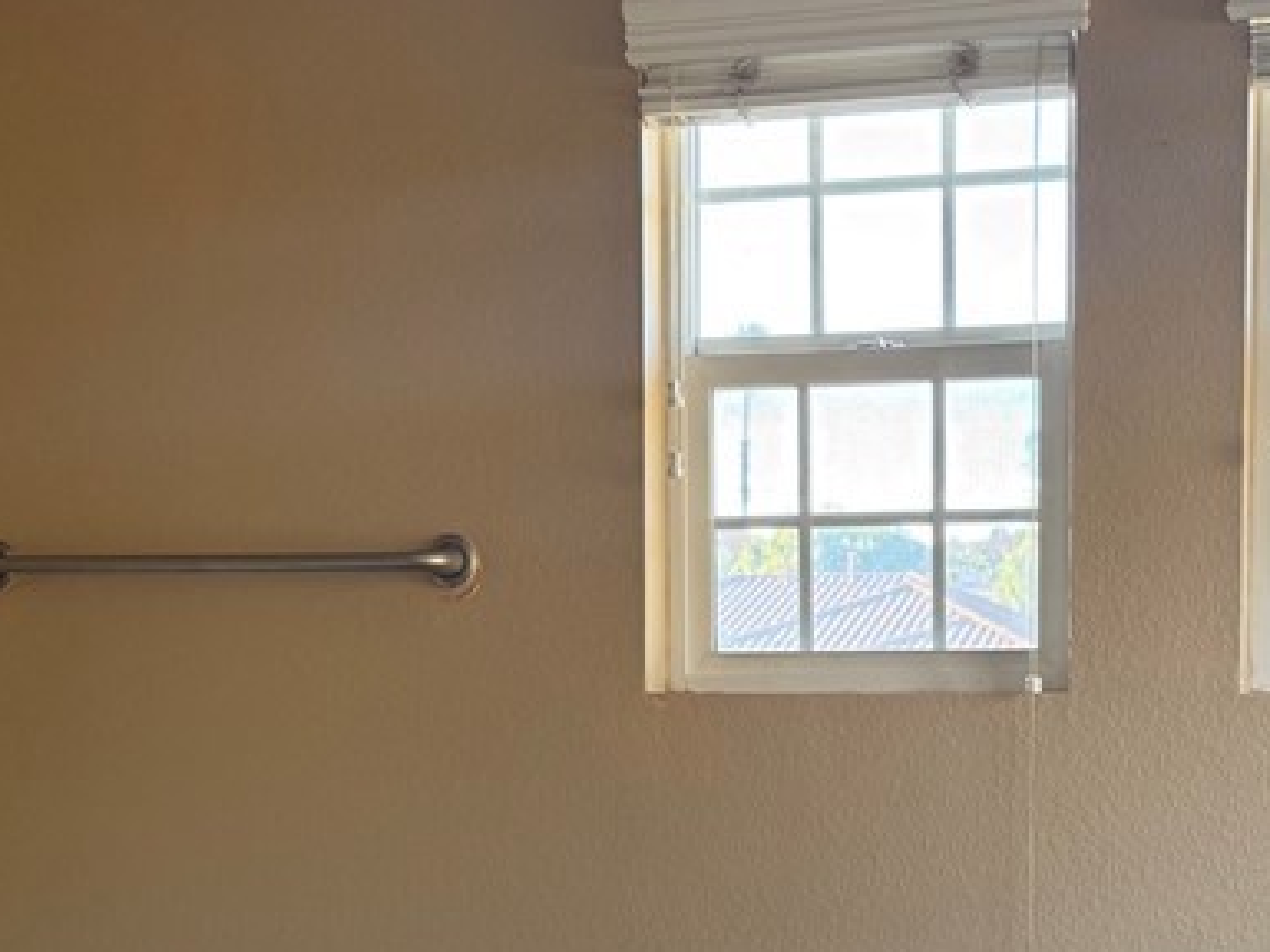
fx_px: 2348
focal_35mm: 64
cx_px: 883
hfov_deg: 30.0
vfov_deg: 22.6
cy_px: 780
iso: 125
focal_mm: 6.76
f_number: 1.78
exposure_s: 1/120
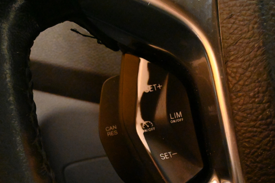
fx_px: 349
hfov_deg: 43.0
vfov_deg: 29.3
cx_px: 143
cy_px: 120
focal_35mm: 46
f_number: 11
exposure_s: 1/40
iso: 18000
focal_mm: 23
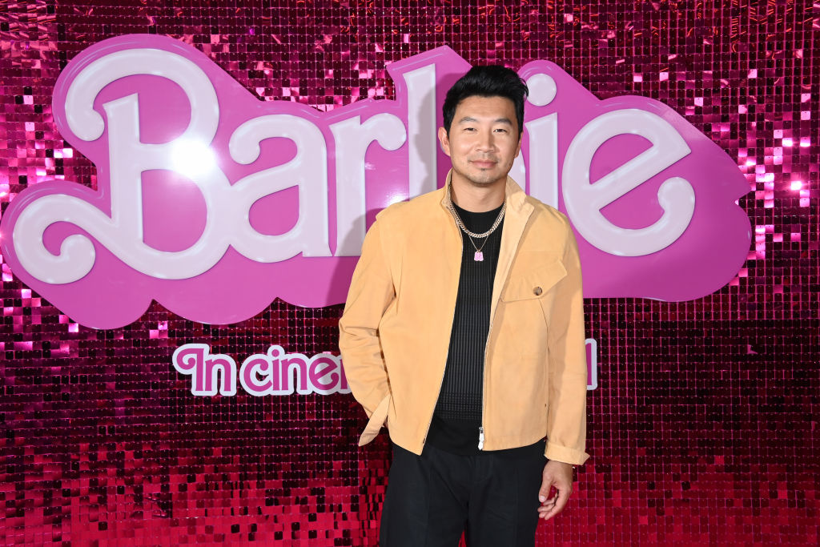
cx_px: 410
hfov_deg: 39.6
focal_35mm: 50
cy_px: 274
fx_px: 1139
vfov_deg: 27.0
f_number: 8
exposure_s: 1/160
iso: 500
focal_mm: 50
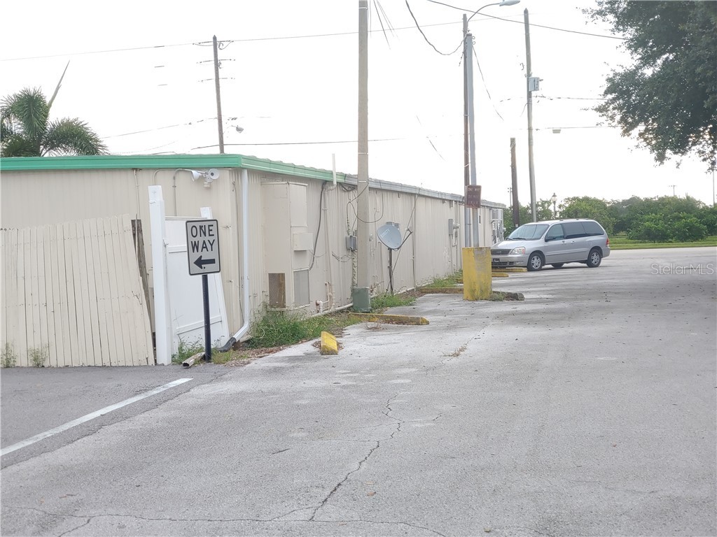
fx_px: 1036
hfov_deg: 38.2
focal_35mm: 50
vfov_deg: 29.1
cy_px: 268
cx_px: 358
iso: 50
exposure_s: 1/60
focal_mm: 5.88
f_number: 2.4
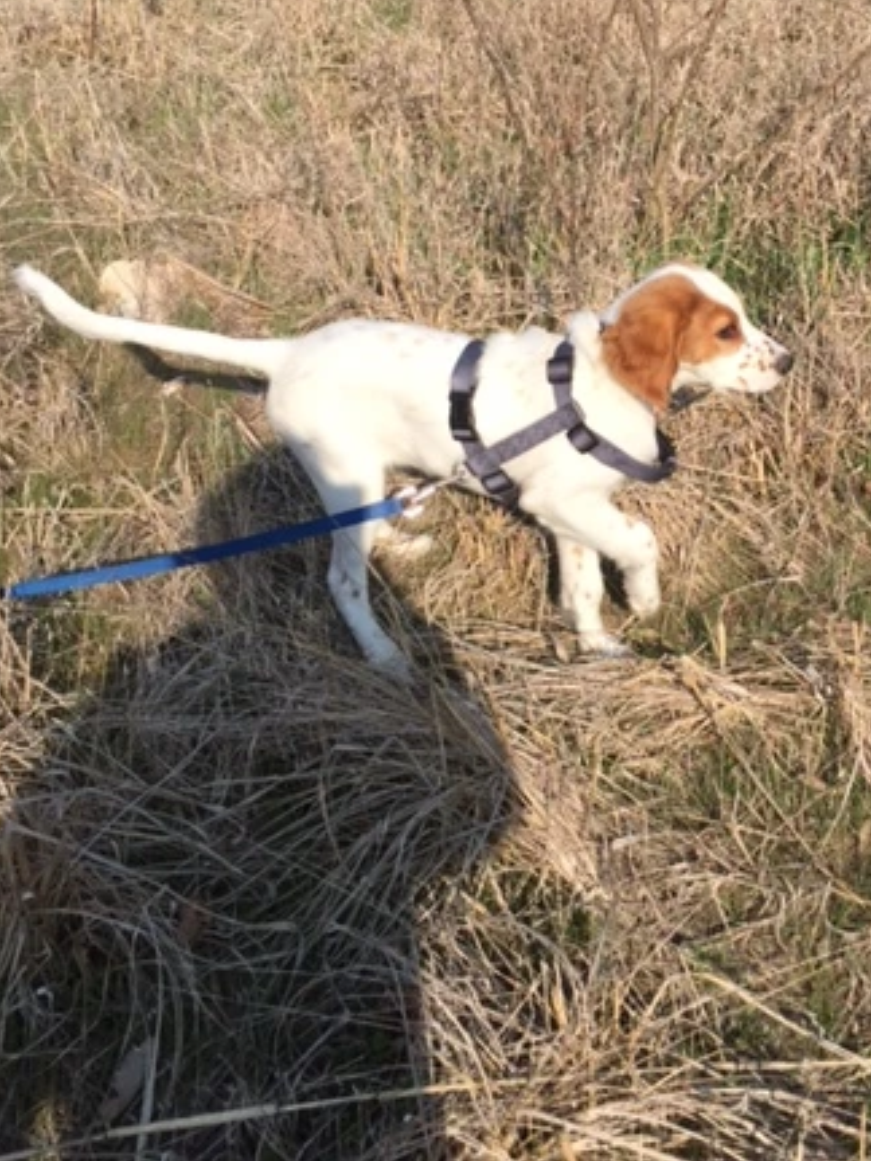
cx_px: 618
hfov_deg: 33.1
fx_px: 1443
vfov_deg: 43.6
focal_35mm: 43
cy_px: 454
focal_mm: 4.15
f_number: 2.2
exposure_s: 1/1980
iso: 32
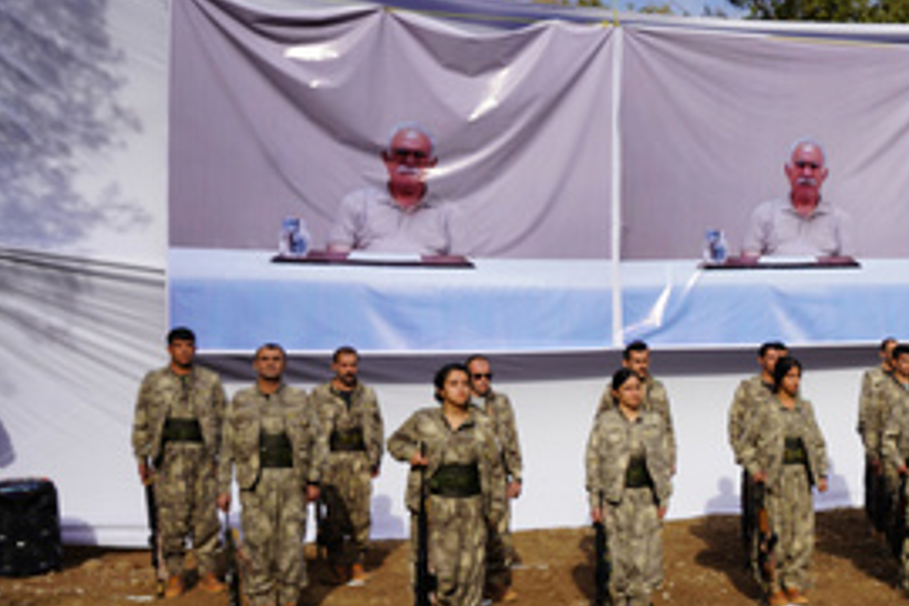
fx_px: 1389
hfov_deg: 34.0
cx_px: 845
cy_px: 394
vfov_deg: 24.5
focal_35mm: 55
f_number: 10
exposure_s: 1/200
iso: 100
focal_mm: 29
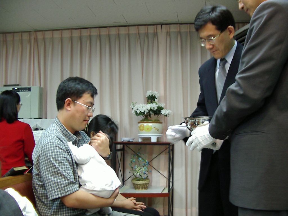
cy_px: 108
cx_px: 144
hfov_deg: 49.0
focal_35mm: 38
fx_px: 316
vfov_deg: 37.7
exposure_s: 1/13
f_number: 2.6
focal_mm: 5.8
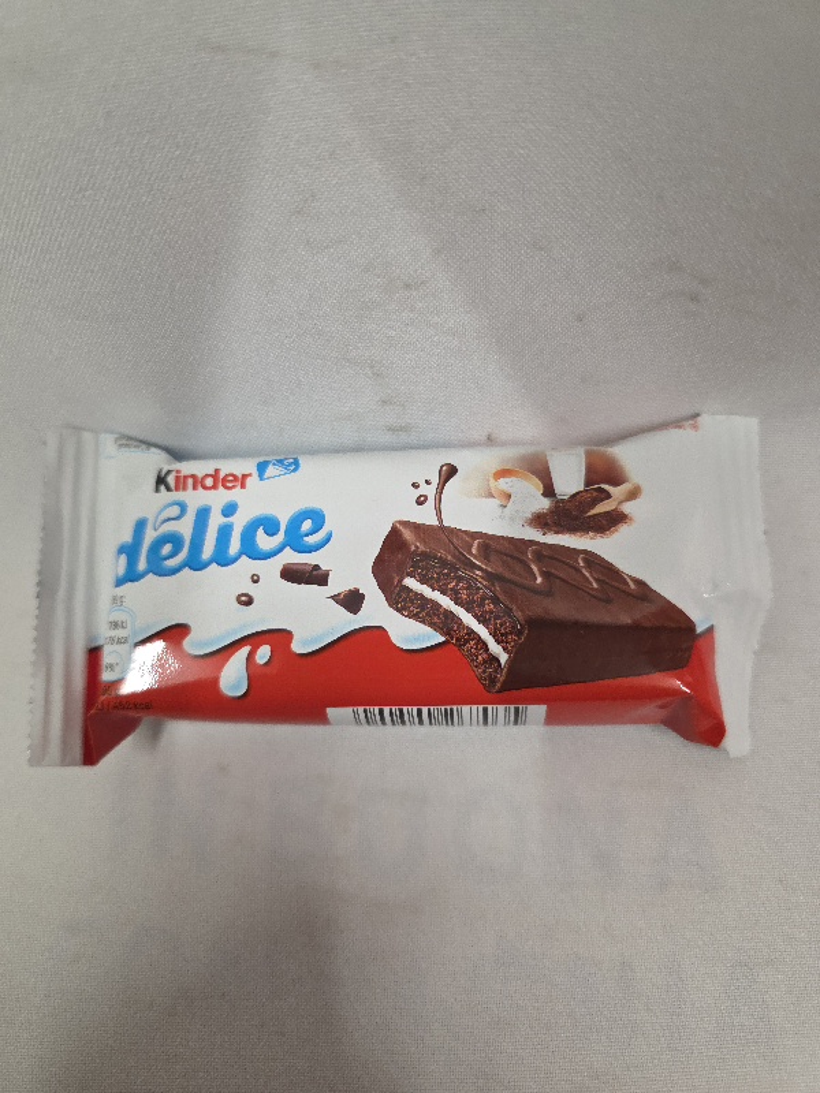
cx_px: 410
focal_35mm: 23
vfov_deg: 73.9
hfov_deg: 58.9
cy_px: 546
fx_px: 726
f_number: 1.7
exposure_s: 1/101
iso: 500
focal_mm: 6.3
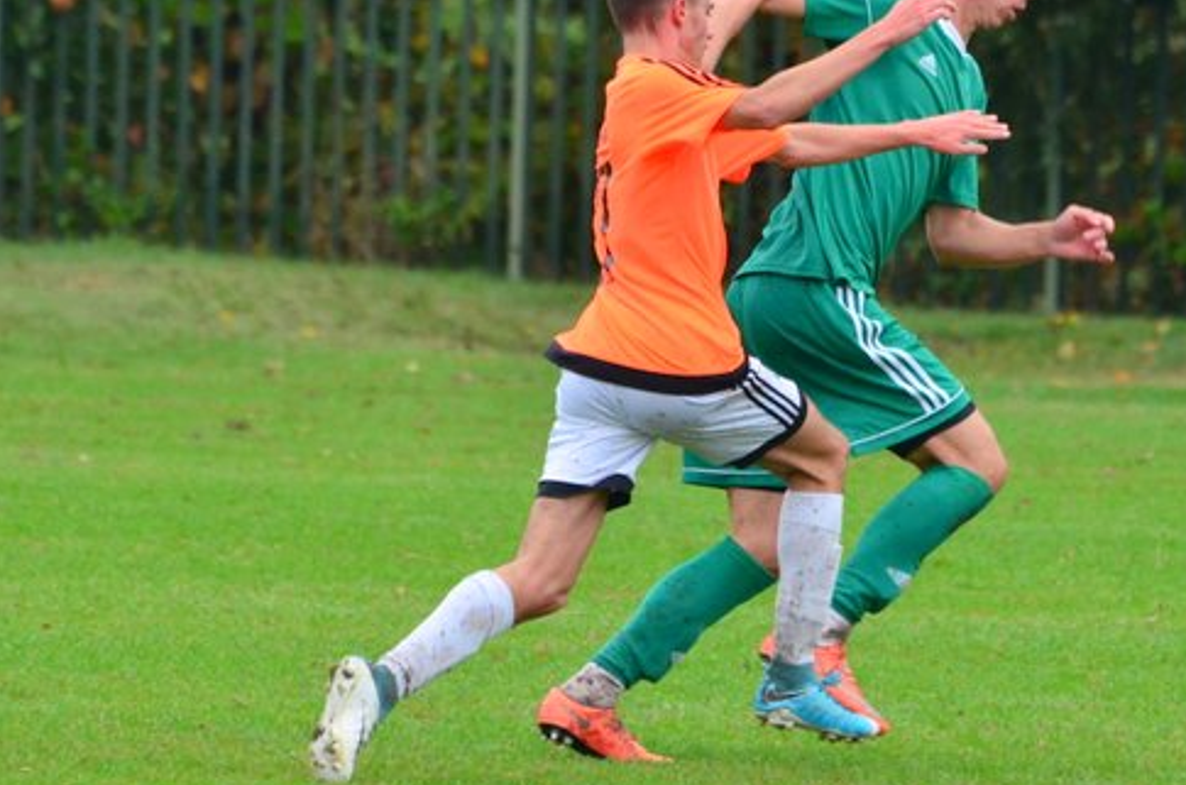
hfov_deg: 2.8
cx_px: 841
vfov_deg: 1.8
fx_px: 24422
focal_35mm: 743
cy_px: 372
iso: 2000
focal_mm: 300
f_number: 7.1
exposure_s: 1/640
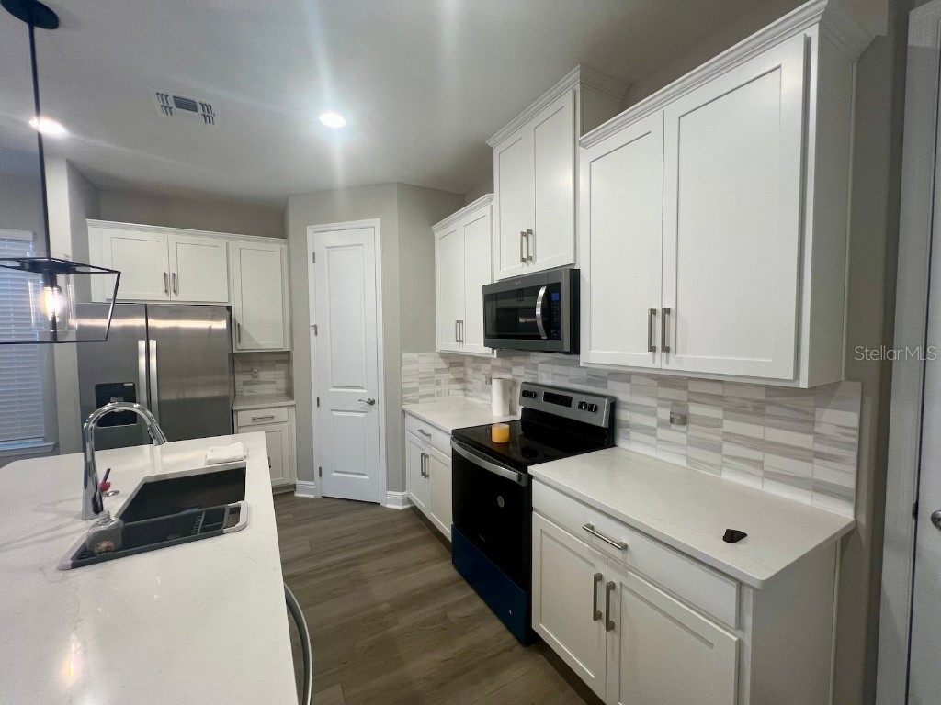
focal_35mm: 13
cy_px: 352
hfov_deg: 106.2
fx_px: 353
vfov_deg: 89.9
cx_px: 470
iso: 125
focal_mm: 1.57
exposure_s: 1/60
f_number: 1.8
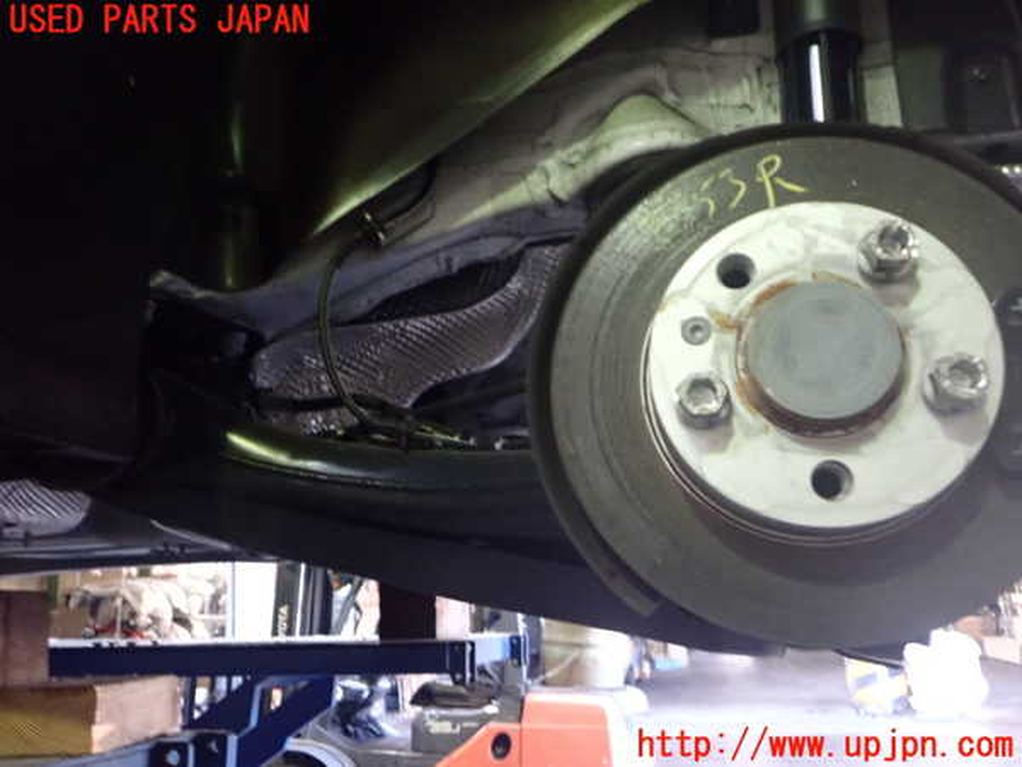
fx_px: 886
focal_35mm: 30
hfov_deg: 60.0
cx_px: 511
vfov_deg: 46.8
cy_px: 384
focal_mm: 5.4
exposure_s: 1/60
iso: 1250
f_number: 2.3
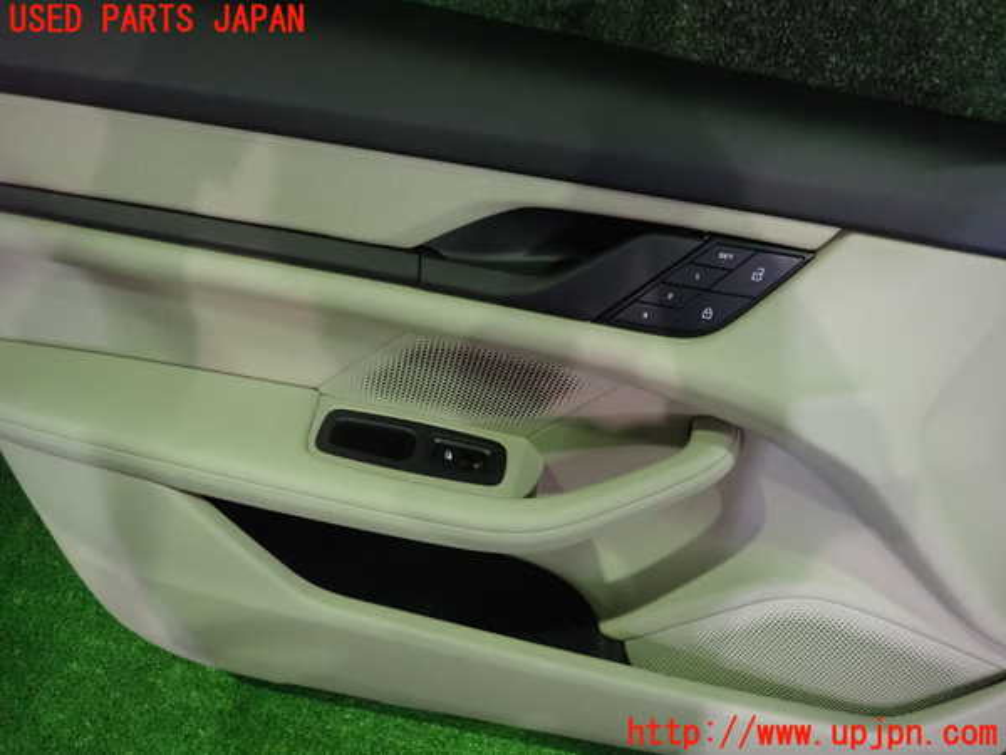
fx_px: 727
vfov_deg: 54.9
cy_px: 378
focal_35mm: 25
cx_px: 503
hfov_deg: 69.4
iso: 1250
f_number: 2
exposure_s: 1/50
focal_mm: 4.5
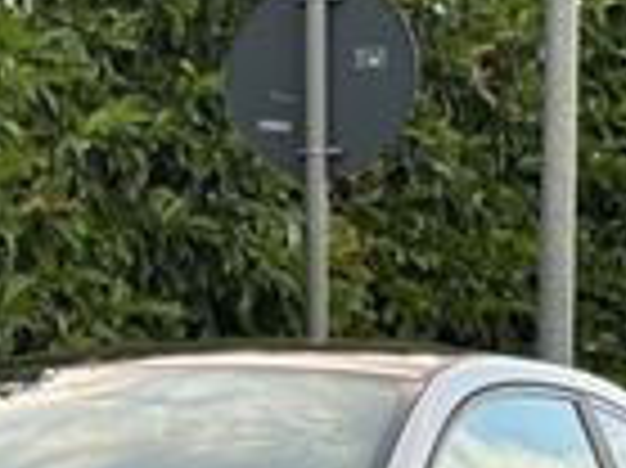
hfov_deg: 9.9
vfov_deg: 7.5
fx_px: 3596
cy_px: 297
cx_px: 108
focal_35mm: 199
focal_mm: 9
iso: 80
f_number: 2.8
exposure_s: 1/121
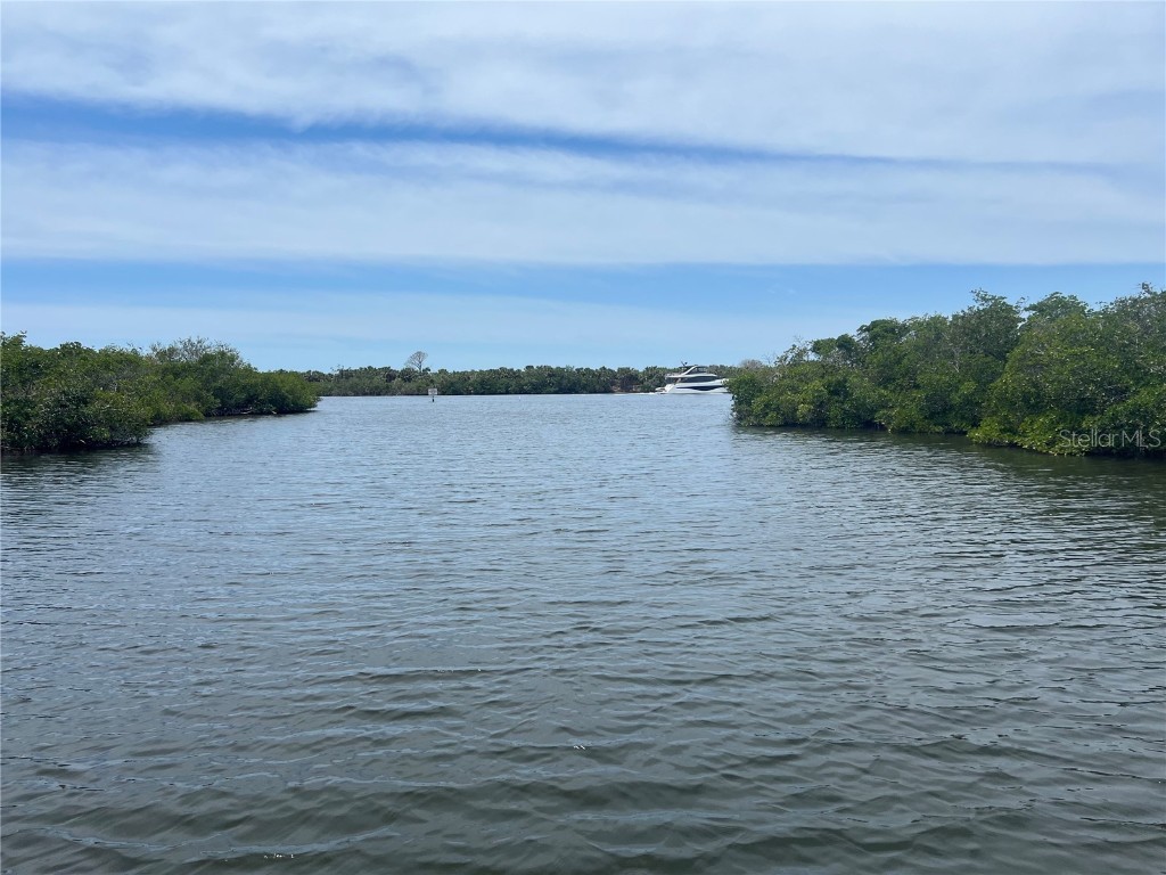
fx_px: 876
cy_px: 438
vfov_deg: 53.1
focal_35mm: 26
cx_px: 583
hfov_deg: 67.3
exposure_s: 1/7463
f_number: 1.5
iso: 50
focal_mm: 5.7
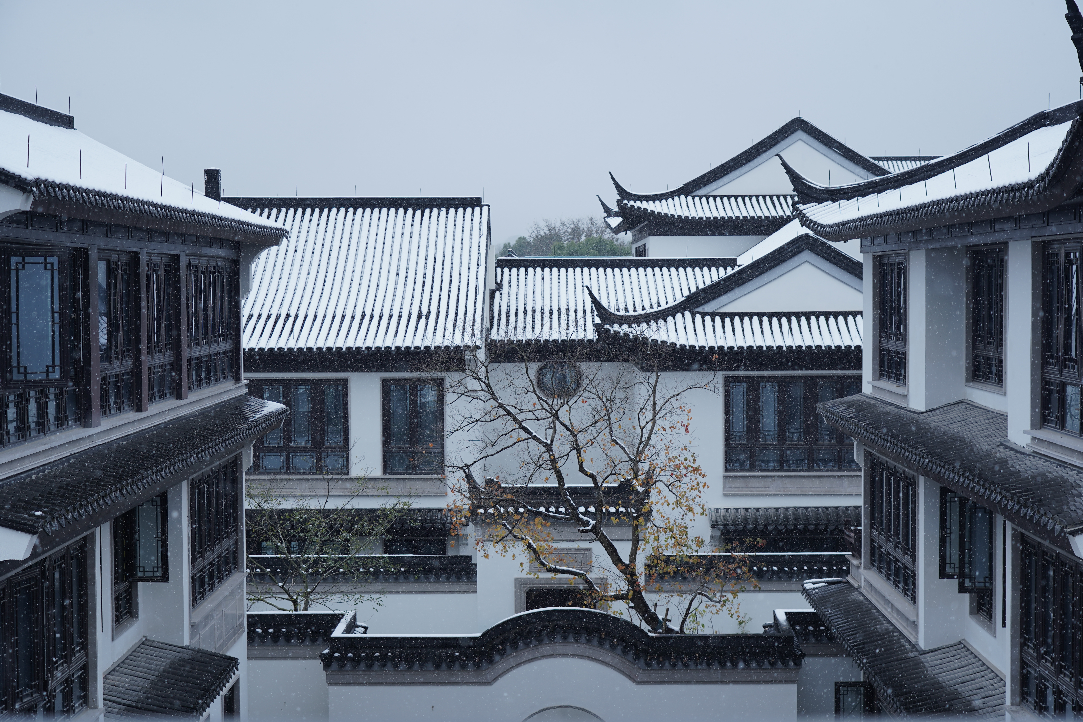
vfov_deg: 25.1
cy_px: 361
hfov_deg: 36.9
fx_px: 1624
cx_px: 542
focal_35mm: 54
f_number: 4
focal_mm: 54
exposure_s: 1/320
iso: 100
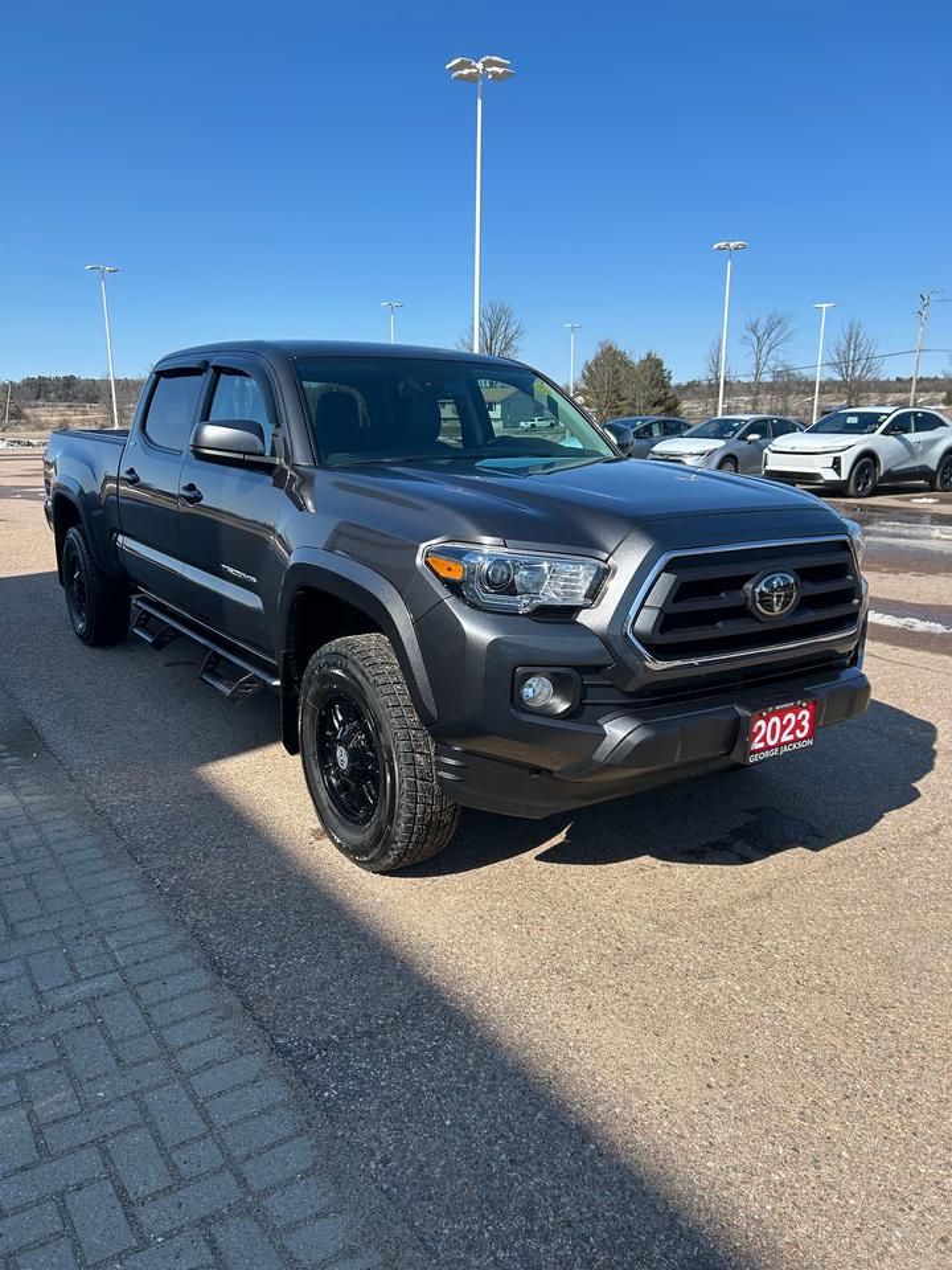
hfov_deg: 53.1
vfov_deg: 67.3
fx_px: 953
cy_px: 635
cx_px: 476
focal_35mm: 26
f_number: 1.5
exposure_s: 1/3257
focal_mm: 5.7
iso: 50
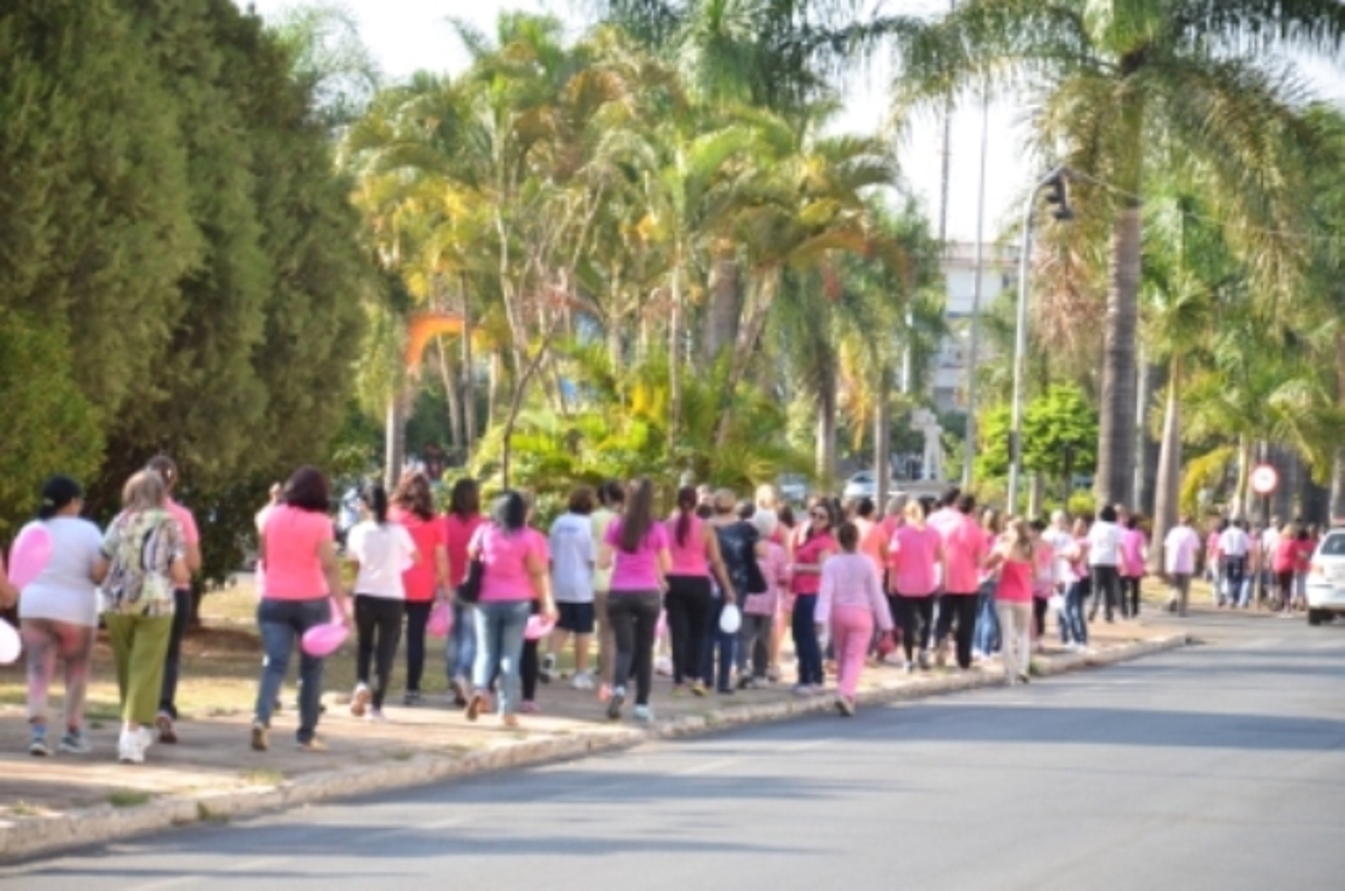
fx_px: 5873
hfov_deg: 13.1
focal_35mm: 158
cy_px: 446
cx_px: 672
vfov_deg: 8.7
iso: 160
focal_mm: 105
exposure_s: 1/125
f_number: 5.6
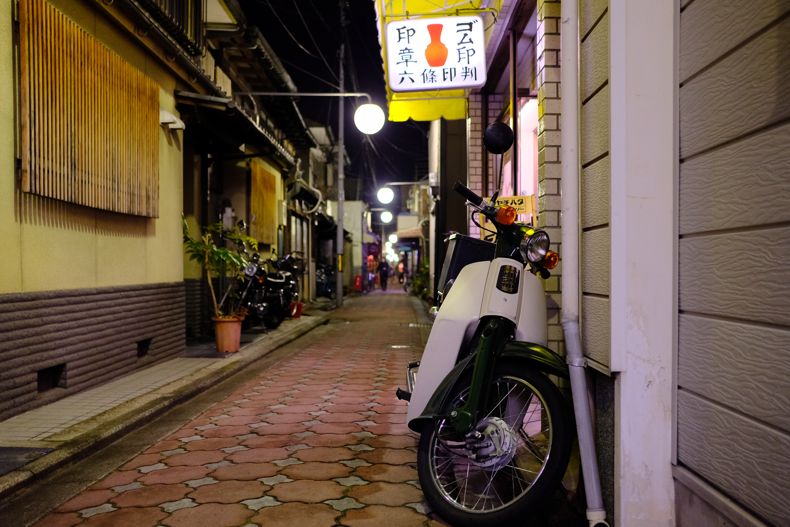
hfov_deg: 54.4
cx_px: 395
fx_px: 768
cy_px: 264
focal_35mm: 35
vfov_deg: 37.9
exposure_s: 1/60
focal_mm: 23
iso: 1600
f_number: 2
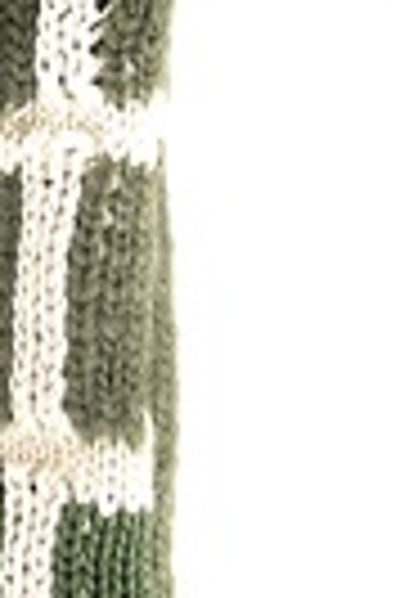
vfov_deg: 14.0
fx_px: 2410
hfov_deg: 8.8
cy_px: 67
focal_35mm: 145
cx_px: -481
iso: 25
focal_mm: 3
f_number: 1.8
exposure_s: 1/100
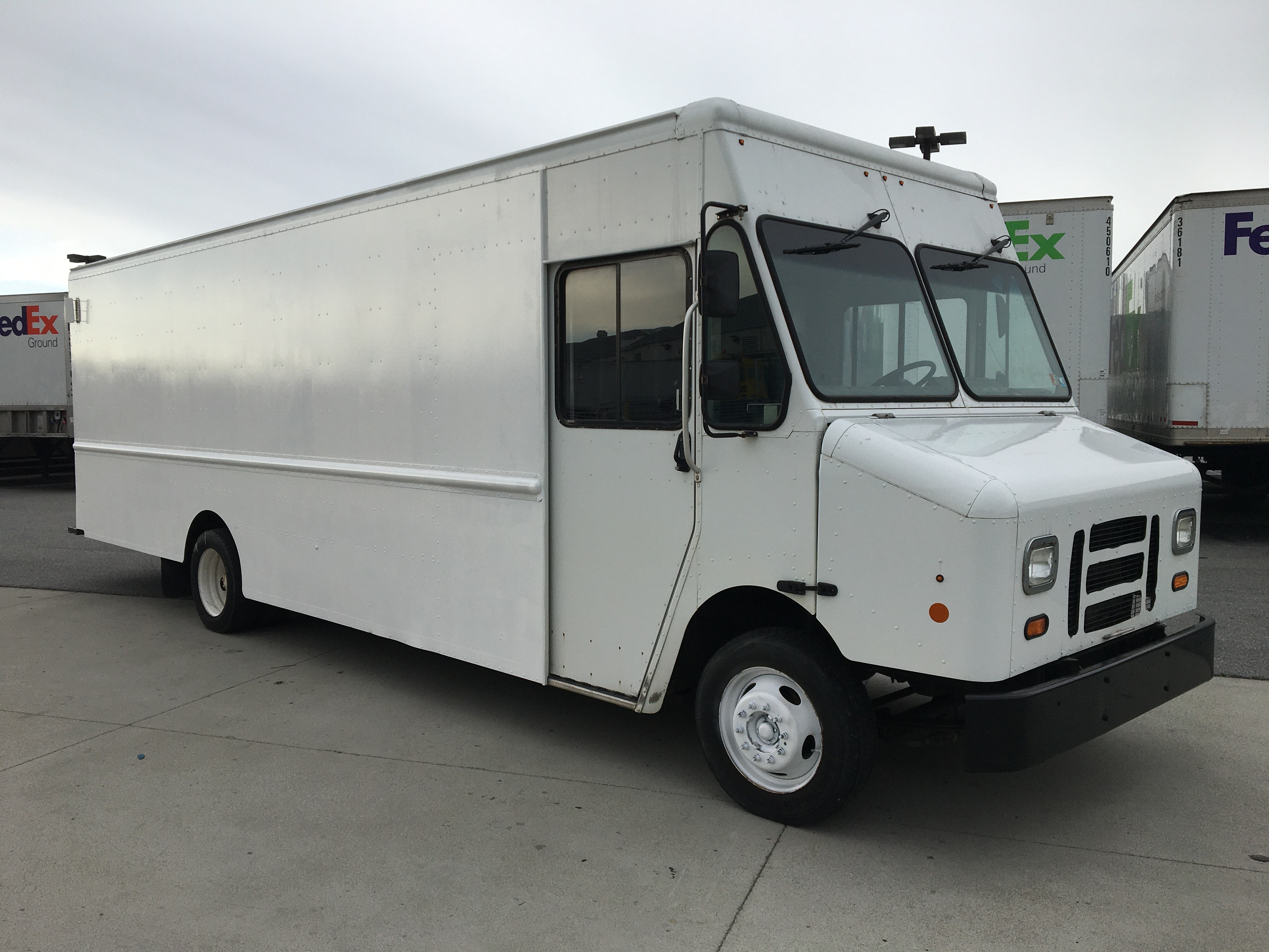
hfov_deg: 61.7
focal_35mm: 29
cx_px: 634
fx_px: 1063
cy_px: 476
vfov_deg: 48.2
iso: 25
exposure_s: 1/1202
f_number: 2.2
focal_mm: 4.15
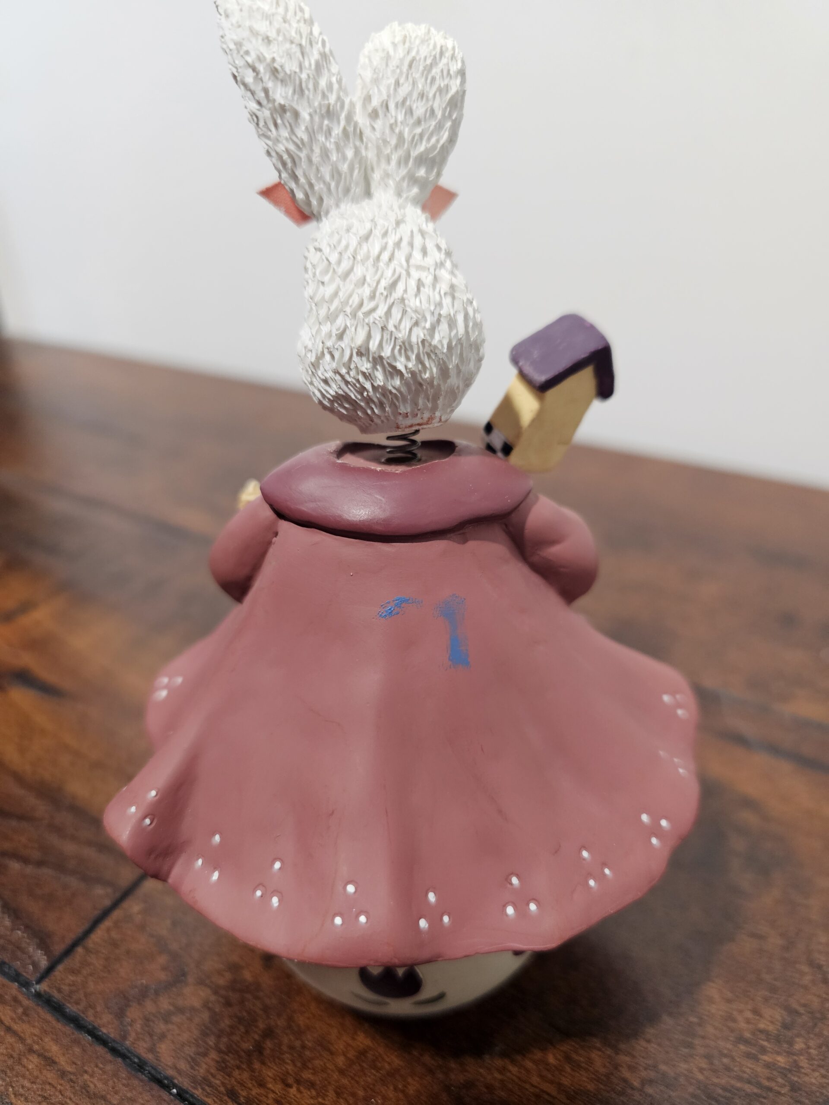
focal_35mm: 23
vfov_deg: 73.9
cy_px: 552
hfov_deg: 58.9
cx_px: 414
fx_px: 734
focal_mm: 6.3
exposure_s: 1/120
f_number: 1.7
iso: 400
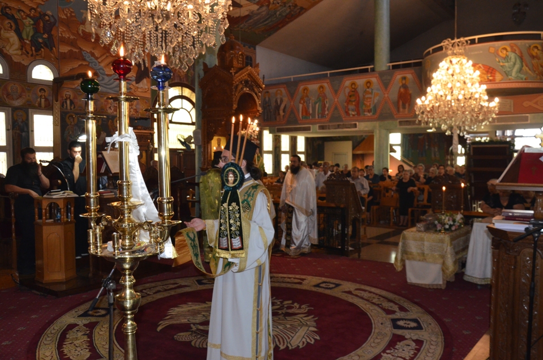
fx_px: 474
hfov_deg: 59.6
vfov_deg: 41.5
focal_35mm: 32
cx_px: 272
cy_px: 180
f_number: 6.3
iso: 2000
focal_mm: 21
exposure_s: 1/60
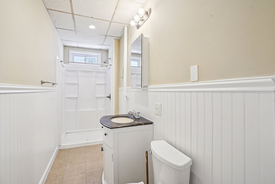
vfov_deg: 73.8
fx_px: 122
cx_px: 138
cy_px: 92
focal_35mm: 16
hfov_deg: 96.7
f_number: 8
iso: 800
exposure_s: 1/30
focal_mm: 16
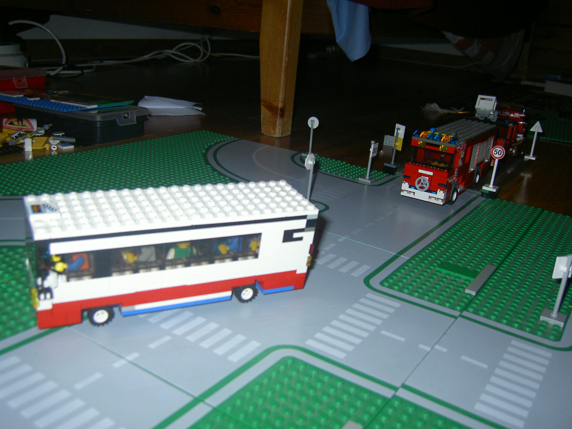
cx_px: 286
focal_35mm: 34
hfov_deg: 54.0
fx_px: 562
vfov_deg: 41.8
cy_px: 214
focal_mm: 5.6
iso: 100
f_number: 2.8
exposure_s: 1/60
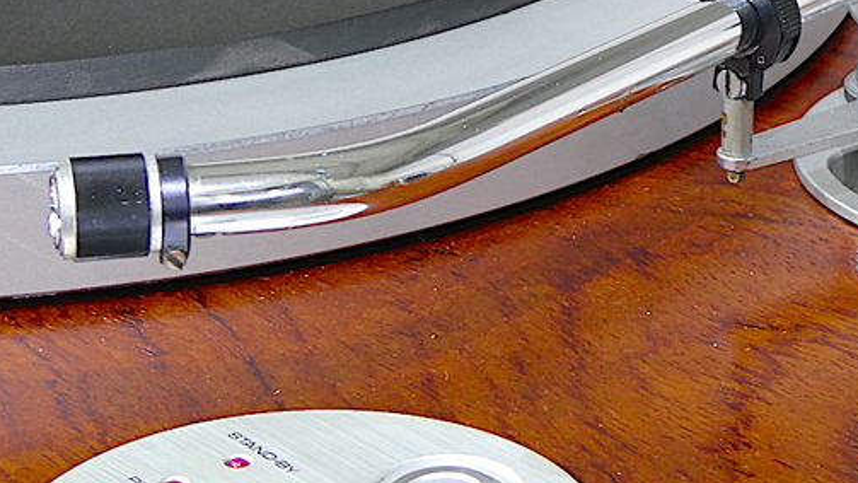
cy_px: 60
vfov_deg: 7.9
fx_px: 3504
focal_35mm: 154
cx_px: 720
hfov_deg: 13.9
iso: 200
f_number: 5
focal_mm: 13.2
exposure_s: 1/4
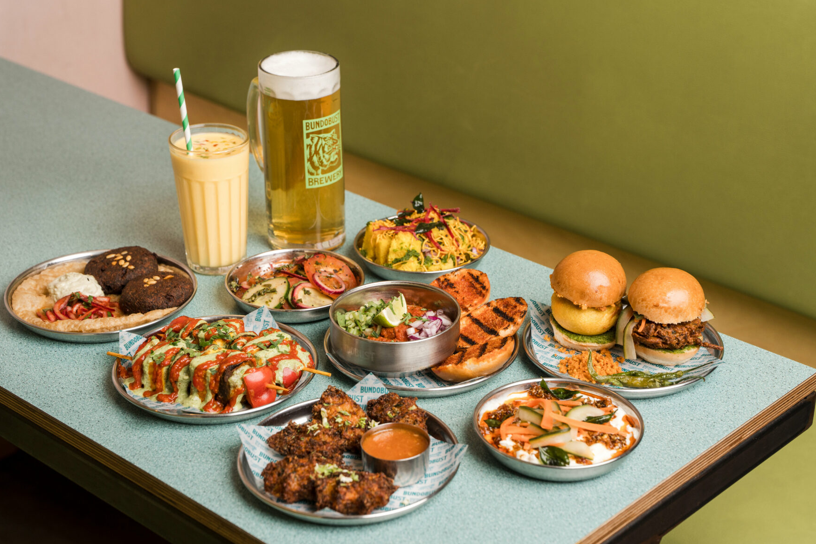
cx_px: 399
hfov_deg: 28.1
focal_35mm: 72
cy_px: 269
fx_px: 1632
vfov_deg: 18.9
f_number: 5.6
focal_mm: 70
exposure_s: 1/125
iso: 320
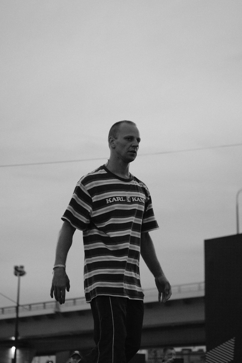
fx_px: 756
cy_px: 182
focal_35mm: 75
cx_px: 121
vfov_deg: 27.0
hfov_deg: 18.2
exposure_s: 1/1000
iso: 3200
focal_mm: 50
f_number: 2
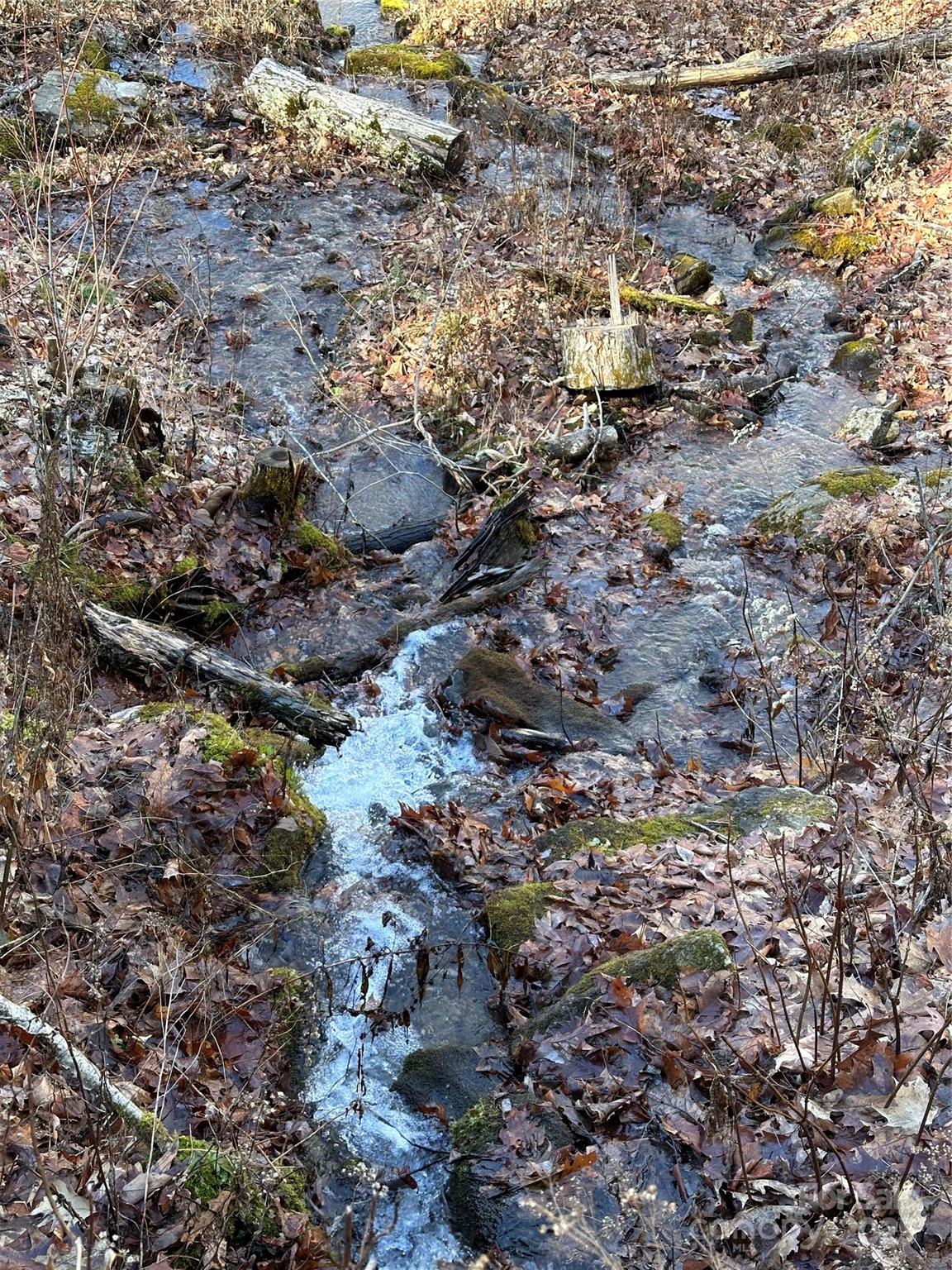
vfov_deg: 39.7
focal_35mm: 48
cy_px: 635
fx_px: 1760
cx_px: 476
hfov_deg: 30.3
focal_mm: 6.86
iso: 80
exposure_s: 1/121
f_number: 1.78
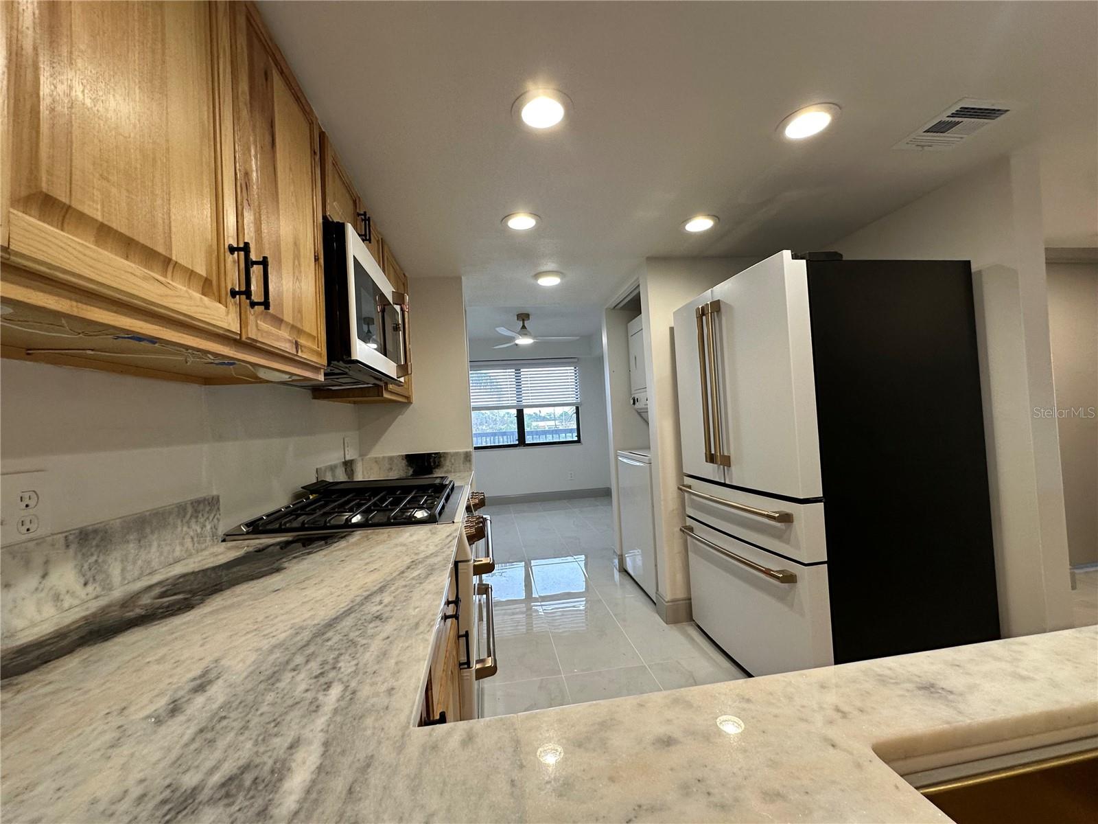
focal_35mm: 14
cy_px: 412
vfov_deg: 85.7
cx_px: 549
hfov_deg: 102.1
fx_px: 444
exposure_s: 1/120
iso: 160
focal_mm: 2.22
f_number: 2.2
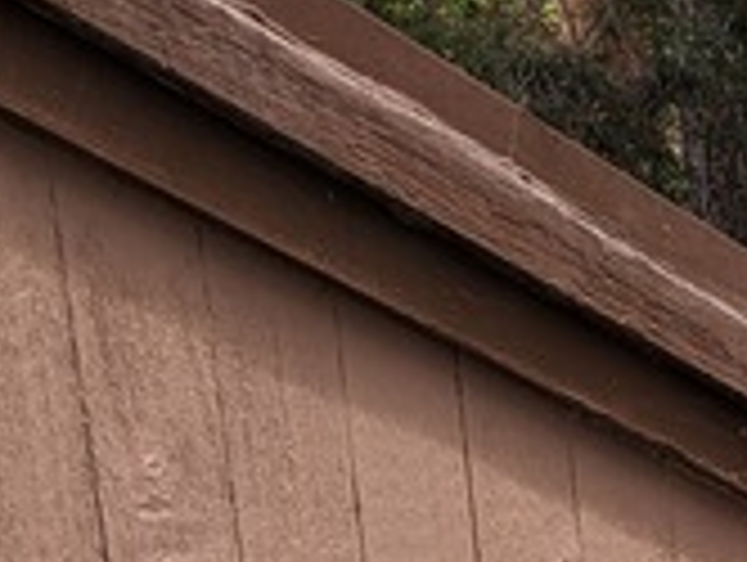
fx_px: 3328
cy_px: 1313
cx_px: 1586
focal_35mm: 154
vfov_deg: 8.8
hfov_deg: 11.3
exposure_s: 1/772
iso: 42
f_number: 1.89
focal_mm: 5.43
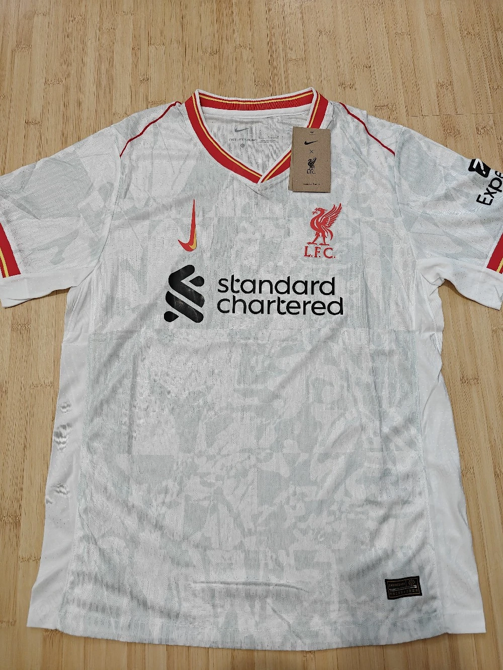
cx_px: 252
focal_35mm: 23
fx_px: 446
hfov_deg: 58.9
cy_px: 335
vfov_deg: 73.9
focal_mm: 6.06
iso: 640
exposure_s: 1/100
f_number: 1.6
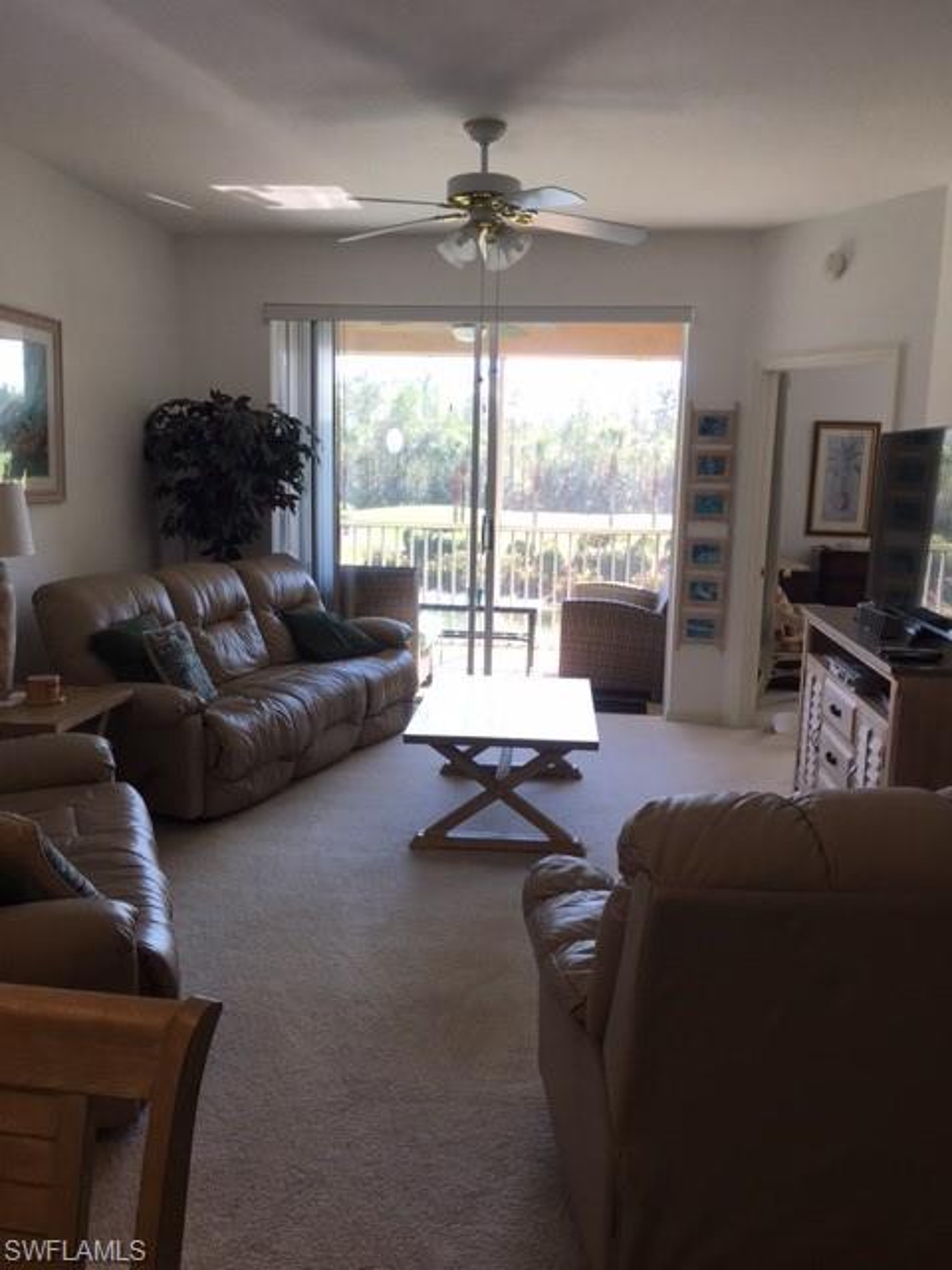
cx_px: 476
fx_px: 1063
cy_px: 635
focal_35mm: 29
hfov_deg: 48.2
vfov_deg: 61.7
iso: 40
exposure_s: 1/120
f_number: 2.2
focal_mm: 4.15
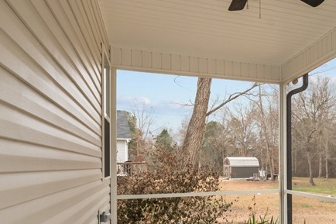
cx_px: 323
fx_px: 385
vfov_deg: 31.9
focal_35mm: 41
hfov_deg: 41.9
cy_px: 165
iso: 200
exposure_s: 1/80
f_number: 8
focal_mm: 16.5
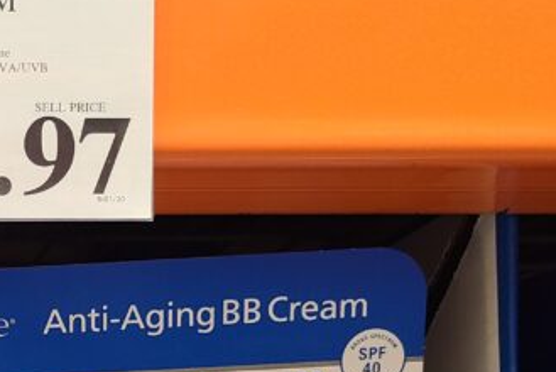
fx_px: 1206
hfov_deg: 22.6
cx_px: -204
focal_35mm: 78
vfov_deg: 16.6
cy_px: 483
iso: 200
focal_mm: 5.4
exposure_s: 1/60
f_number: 1.8
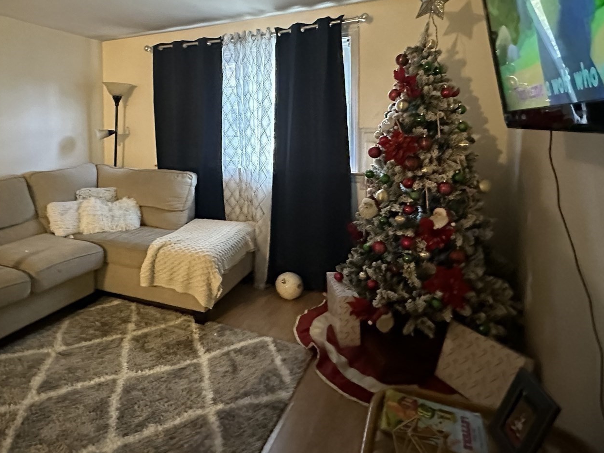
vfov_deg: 57.6
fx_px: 401
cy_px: 152
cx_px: 212
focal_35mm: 23
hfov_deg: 72.2
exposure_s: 1/40
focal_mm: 2.22
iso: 1250
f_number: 2.2
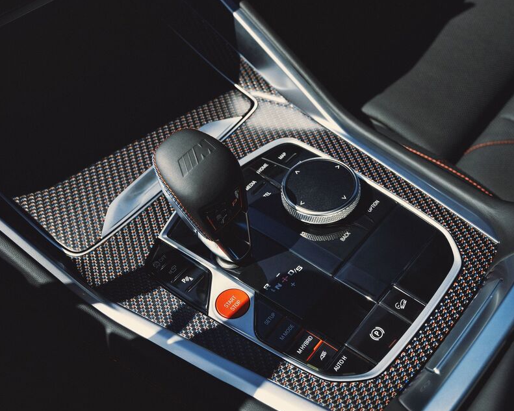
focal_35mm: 49
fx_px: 746
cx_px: 286
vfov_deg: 30.8
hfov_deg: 38.0
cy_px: 206
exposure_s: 1/200
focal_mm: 43
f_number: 7.1
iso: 250
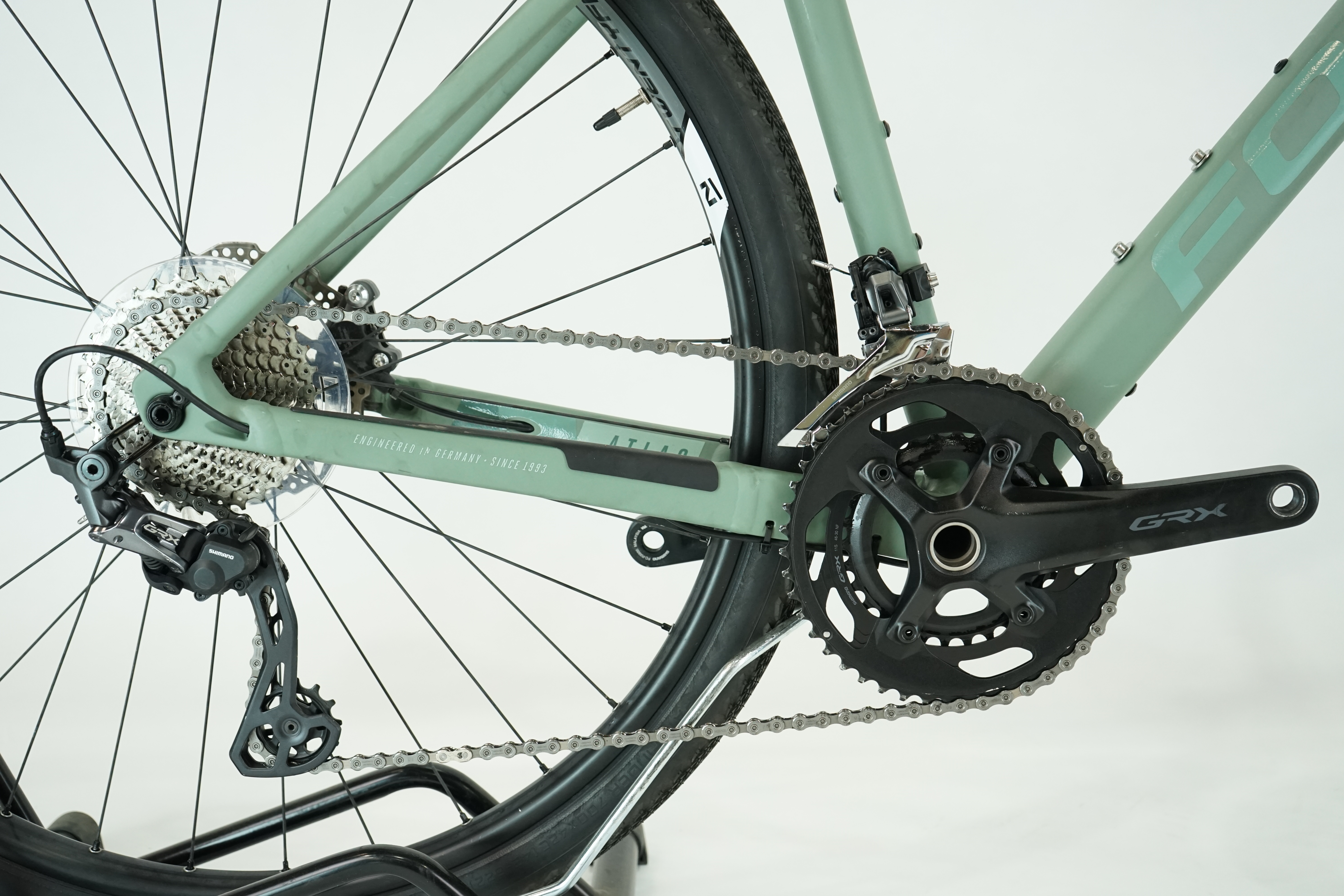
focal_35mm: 43
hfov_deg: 45.4
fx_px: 1605
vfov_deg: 31.2
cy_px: 448
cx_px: 672
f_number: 5.6
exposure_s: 1/200
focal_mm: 43
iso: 1600
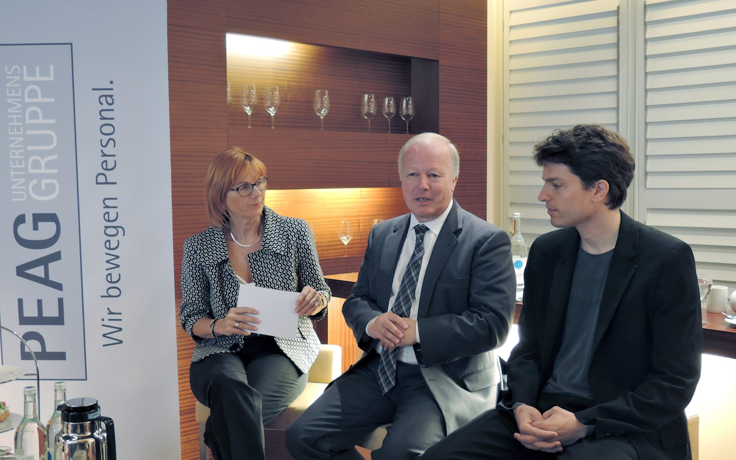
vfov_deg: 29.9
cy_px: 219
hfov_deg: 46.2
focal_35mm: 43
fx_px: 863
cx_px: 365
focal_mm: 8.6
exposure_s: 1/10
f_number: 2.8
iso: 400
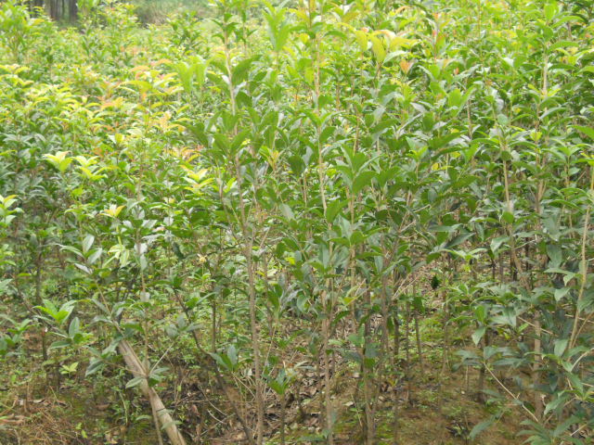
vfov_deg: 27.0
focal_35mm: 54
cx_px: 297
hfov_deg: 35.5
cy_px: 222
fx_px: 927
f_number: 4.8
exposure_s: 1/30
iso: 800
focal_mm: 9.8
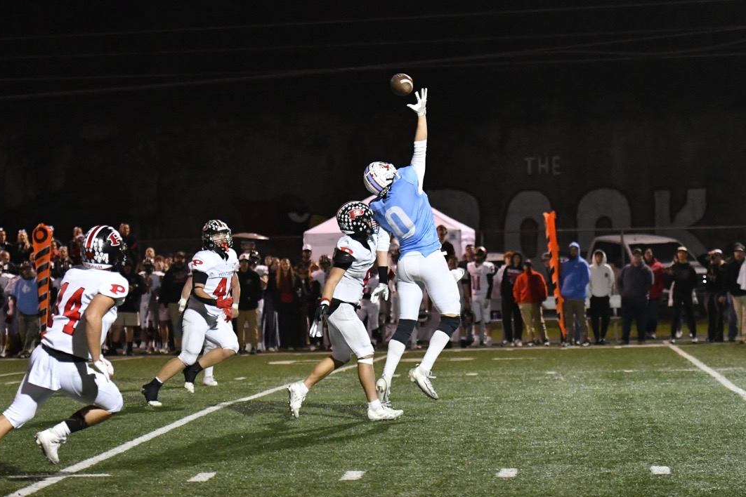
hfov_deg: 14.8
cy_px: 225
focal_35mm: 139
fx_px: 2880
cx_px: 381
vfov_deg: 9.9
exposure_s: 1/1000
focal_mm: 82
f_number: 2.8
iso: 6400
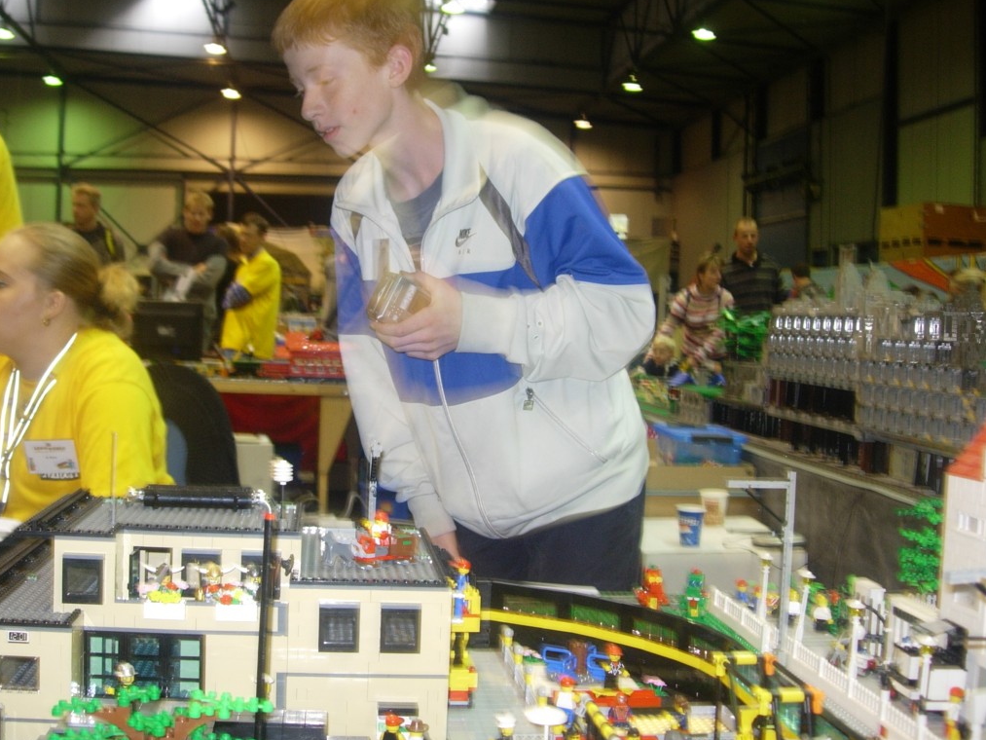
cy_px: 355
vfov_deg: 32.2
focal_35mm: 45
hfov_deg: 42.1
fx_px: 1282
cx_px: 469
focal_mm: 7.8
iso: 79
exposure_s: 1/10.9
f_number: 2.8
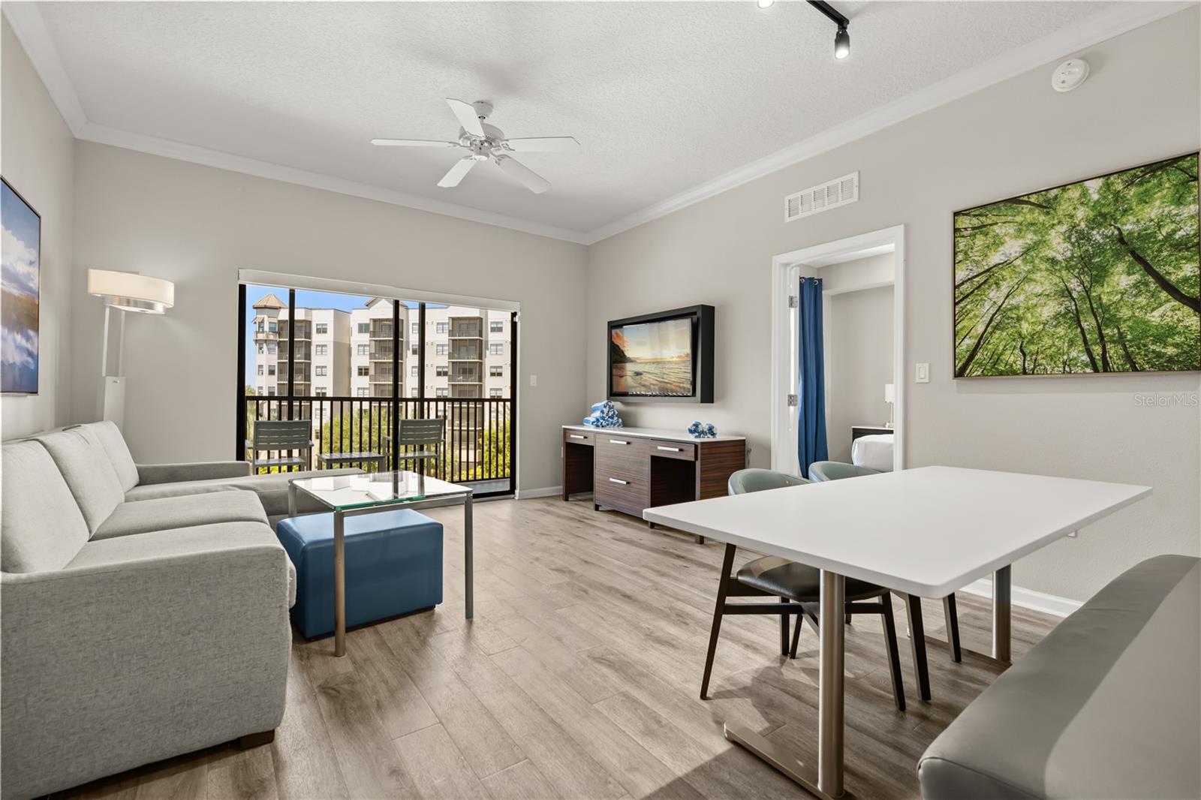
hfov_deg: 96.7
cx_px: 600
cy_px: 400
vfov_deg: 73.7
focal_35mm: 16
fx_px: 534
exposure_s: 1/25
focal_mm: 16
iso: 1000
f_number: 5.6
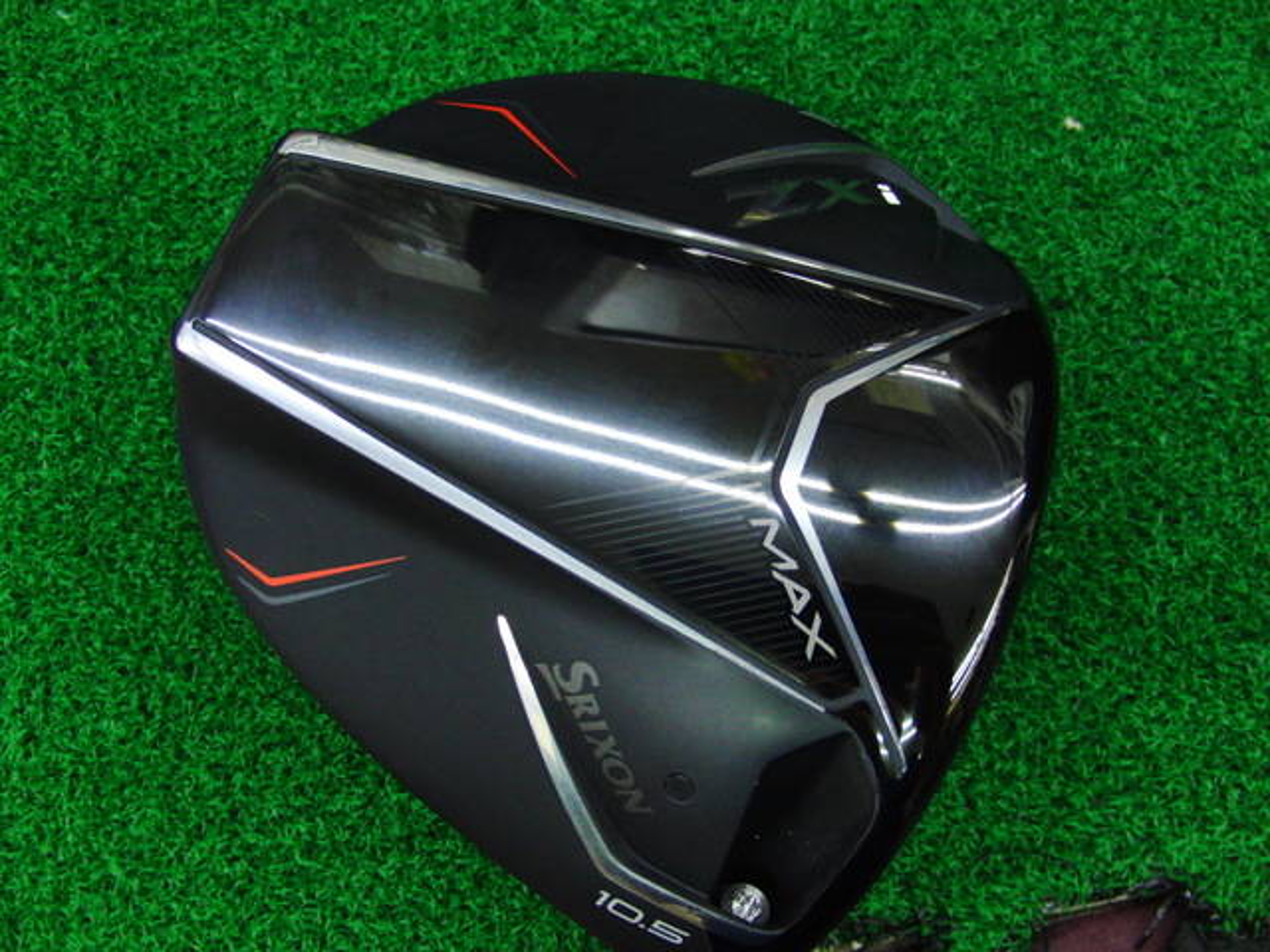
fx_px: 1357
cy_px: 476
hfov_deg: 50.1
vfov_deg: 38.7
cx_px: 635
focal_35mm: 37
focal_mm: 6.42
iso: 400
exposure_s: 1/50
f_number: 3.6
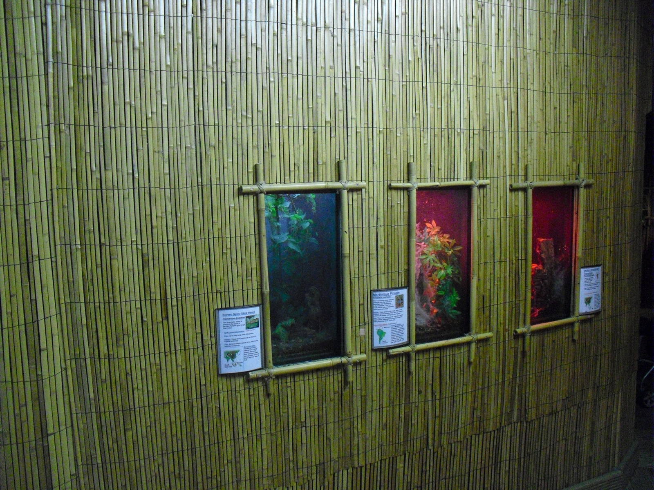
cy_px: 245
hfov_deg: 51.4
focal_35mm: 36
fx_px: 680
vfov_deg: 39.7
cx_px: 327
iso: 800
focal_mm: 6.3
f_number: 3.1
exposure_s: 1/50
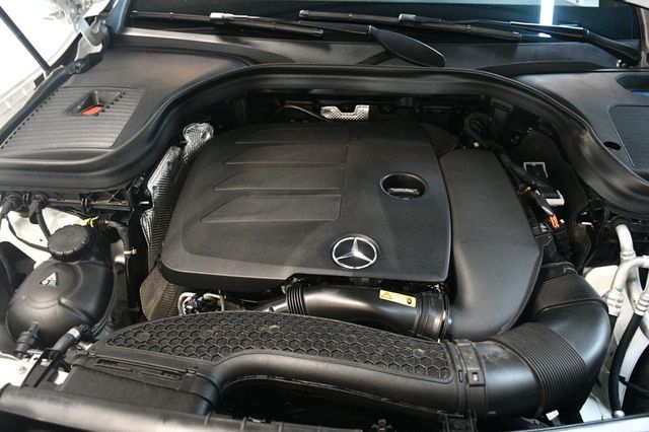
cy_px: 216
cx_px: 324
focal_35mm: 30
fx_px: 541
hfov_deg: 62.0
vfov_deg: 43.6
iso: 4500
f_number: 3.5
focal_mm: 20
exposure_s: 1/60
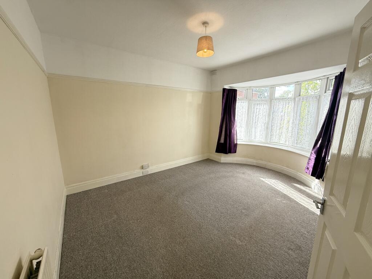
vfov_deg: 85.7
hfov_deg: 102.1
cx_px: 186
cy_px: 140
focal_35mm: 14
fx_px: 150
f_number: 2.2
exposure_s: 1/121
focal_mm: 2.22
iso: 50
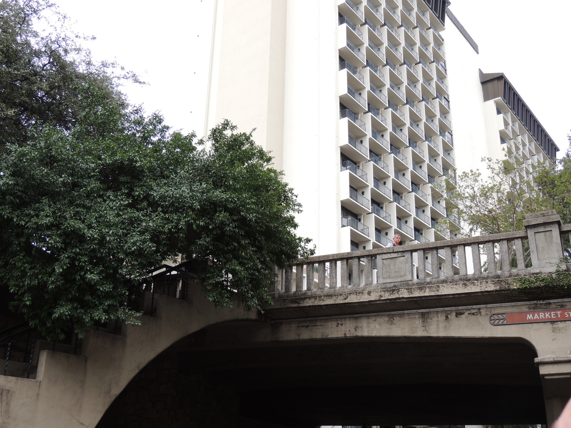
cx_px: 286
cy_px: 214
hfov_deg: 46.8
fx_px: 660
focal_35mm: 40
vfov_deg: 36.0
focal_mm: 7.1
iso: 100
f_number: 3.3
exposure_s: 1/60
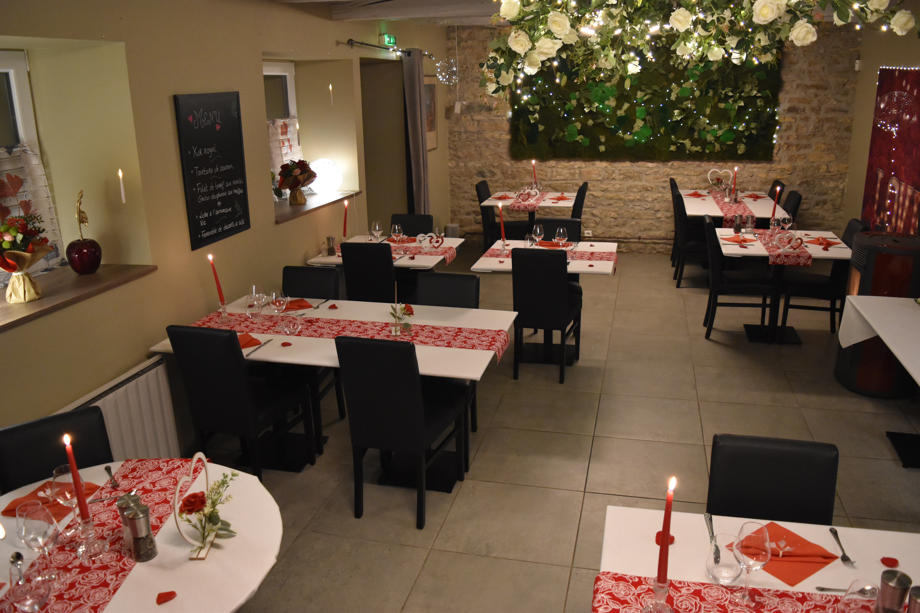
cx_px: 460
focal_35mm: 27
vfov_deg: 47.9
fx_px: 690
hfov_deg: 67.4
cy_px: 306
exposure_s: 1/60
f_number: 3.5
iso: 2500
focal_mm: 18
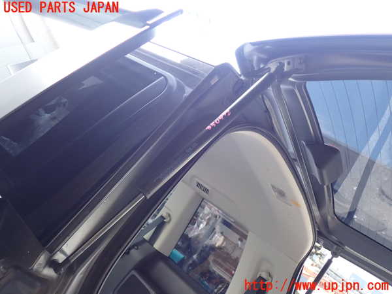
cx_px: 196
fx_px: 340
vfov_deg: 46.8
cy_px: 147
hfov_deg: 60.0
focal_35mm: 30
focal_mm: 5.4
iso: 125
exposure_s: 1/60
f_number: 2.3
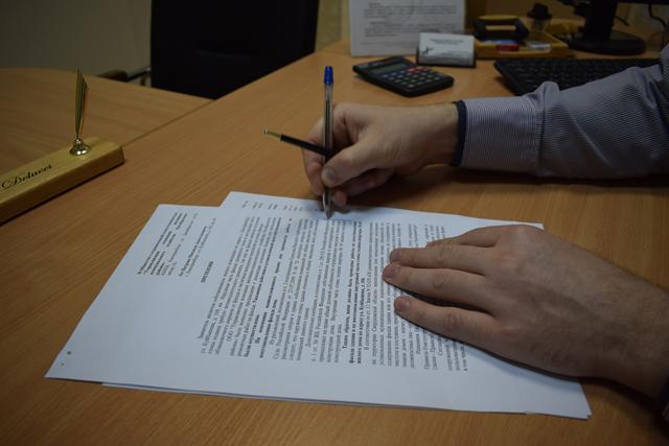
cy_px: 223
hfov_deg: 67.4
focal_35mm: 27
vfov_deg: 48.0
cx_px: 334
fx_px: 502
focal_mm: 18
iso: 400
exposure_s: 1/60
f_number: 4
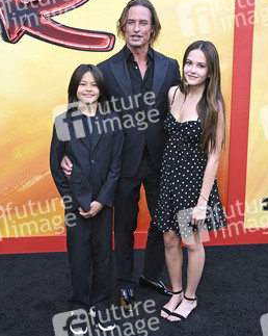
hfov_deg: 34.9
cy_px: 169
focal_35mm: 43
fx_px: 427
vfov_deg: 42.9
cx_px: 136
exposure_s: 1/200
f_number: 5.6
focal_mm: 37
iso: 1250
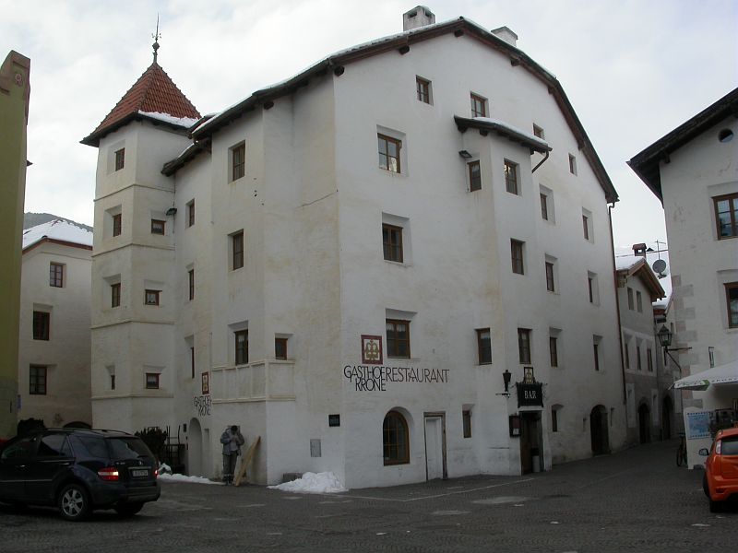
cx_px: 369
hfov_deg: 49.0
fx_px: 810
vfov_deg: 37.7
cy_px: 276
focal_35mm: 38
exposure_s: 1/215
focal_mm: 7.85
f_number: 5.3
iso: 100
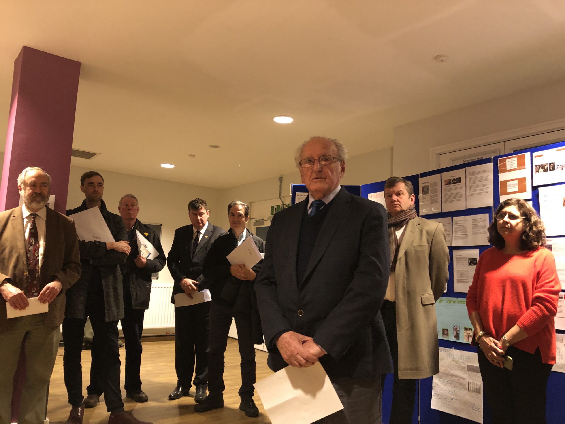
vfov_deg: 49.7
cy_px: 212
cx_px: 282
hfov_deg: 63.4
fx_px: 457
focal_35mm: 28
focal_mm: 4
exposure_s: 1/12
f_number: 1.8
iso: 100
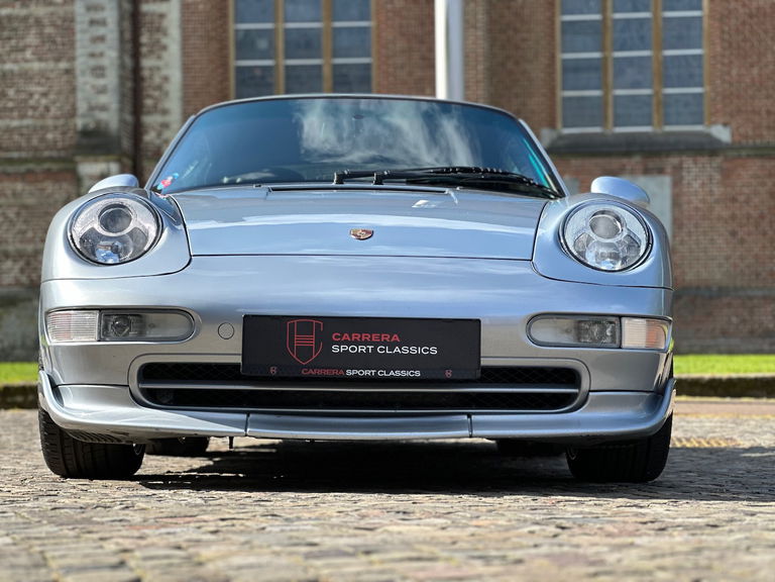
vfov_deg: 19.1
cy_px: 291
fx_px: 1724
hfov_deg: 25.3
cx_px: 388
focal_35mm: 77
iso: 32
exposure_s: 1/314
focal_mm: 9
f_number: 2.8
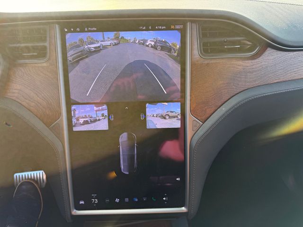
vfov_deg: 56.8
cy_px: 114
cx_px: 152
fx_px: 210
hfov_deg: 71.6
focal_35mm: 24
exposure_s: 1/172
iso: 64
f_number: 1.78
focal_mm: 6.76
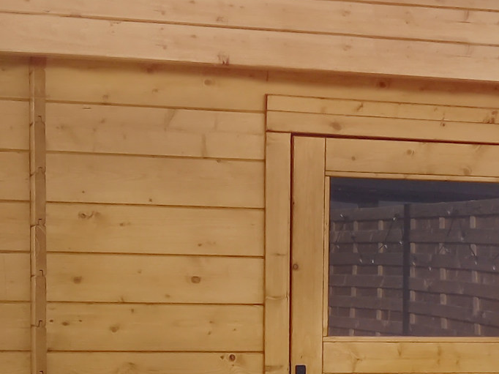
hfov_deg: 22.0
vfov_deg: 16.5
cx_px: 386
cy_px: 344
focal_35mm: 88
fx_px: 1268
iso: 50
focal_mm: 4.65
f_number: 1.8
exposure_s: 1/402
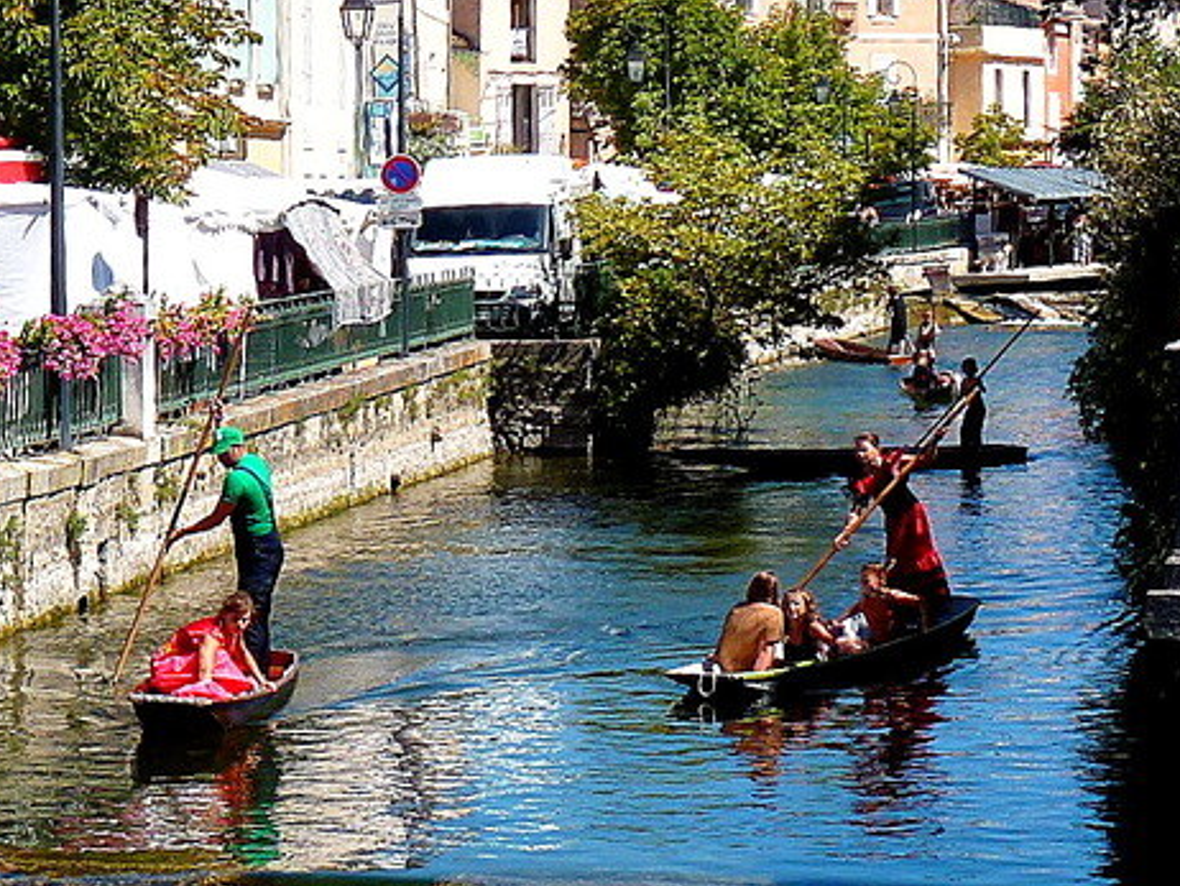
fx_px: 4502
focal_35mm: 132
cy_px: 516
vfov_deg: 11.2
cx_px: -69
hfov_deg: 14.6
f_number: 5.6
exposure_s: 1/250
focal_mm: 10.8
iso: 80
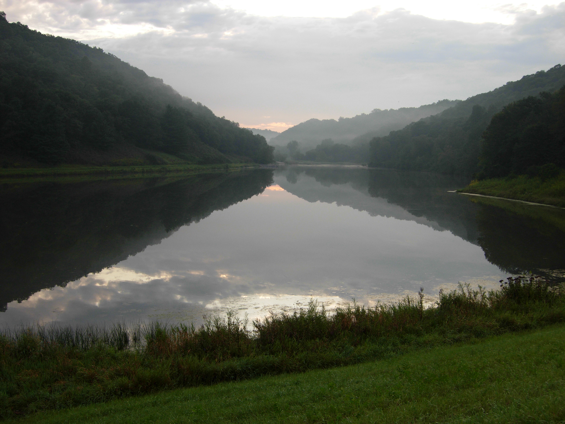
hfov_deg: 45.8
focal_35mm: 41
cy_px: 212
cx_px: 282
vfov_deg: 35.1
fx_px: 669
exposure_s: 1/114
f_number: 3.6
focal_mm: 8.5
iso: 50
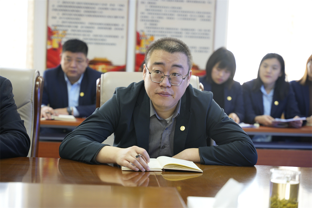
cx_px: 156
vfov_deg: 19.5
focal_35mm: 70
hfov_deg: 28.8
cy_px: 104
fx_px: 607
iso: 640
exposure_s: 1/80
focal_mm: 70
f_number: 2.8
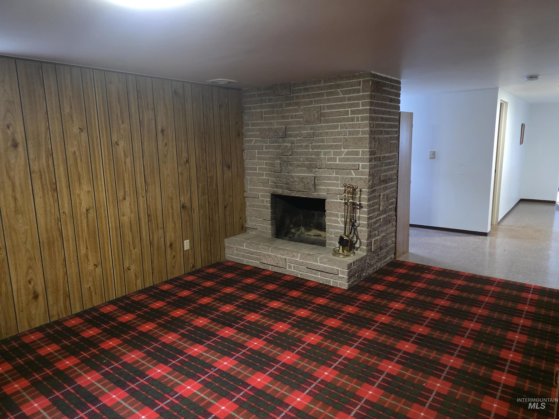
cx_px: 280
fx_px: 371
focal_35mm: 23
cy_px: 210
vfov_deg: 58.9
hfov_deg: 73.9
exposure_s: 1/30
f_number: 1.7
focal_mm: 6.3
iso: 1250
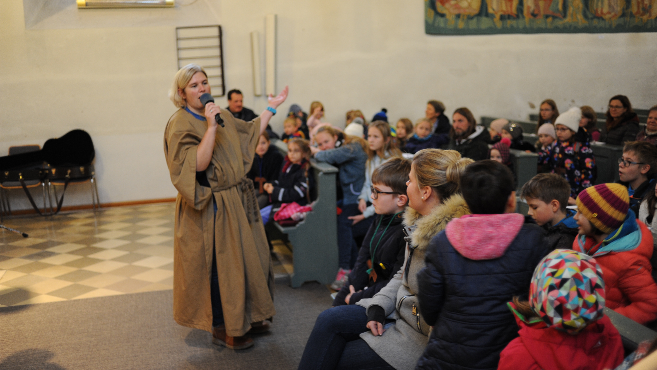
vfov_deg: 32.0
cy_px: 171
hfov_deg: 54.0
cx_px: 332
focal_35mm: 37
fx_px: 645
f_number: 2
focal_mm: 35
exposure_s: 1/60
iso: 1250
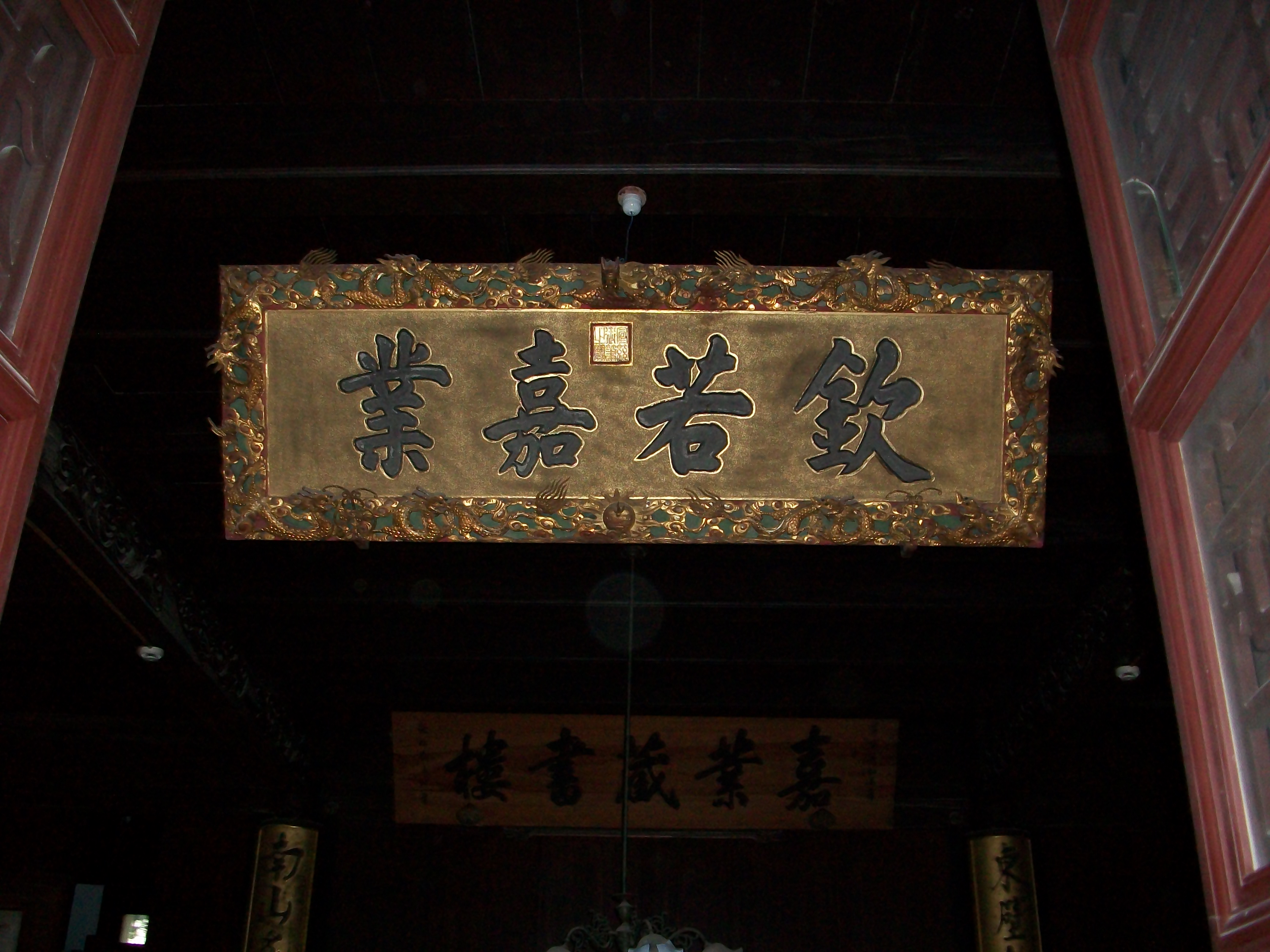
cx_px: 635
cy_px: 476
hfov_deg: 54.0
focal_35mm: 34
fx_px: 1247
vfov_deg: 41.8
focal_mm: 5.7
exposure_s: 1/60
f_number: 2.8
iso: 160
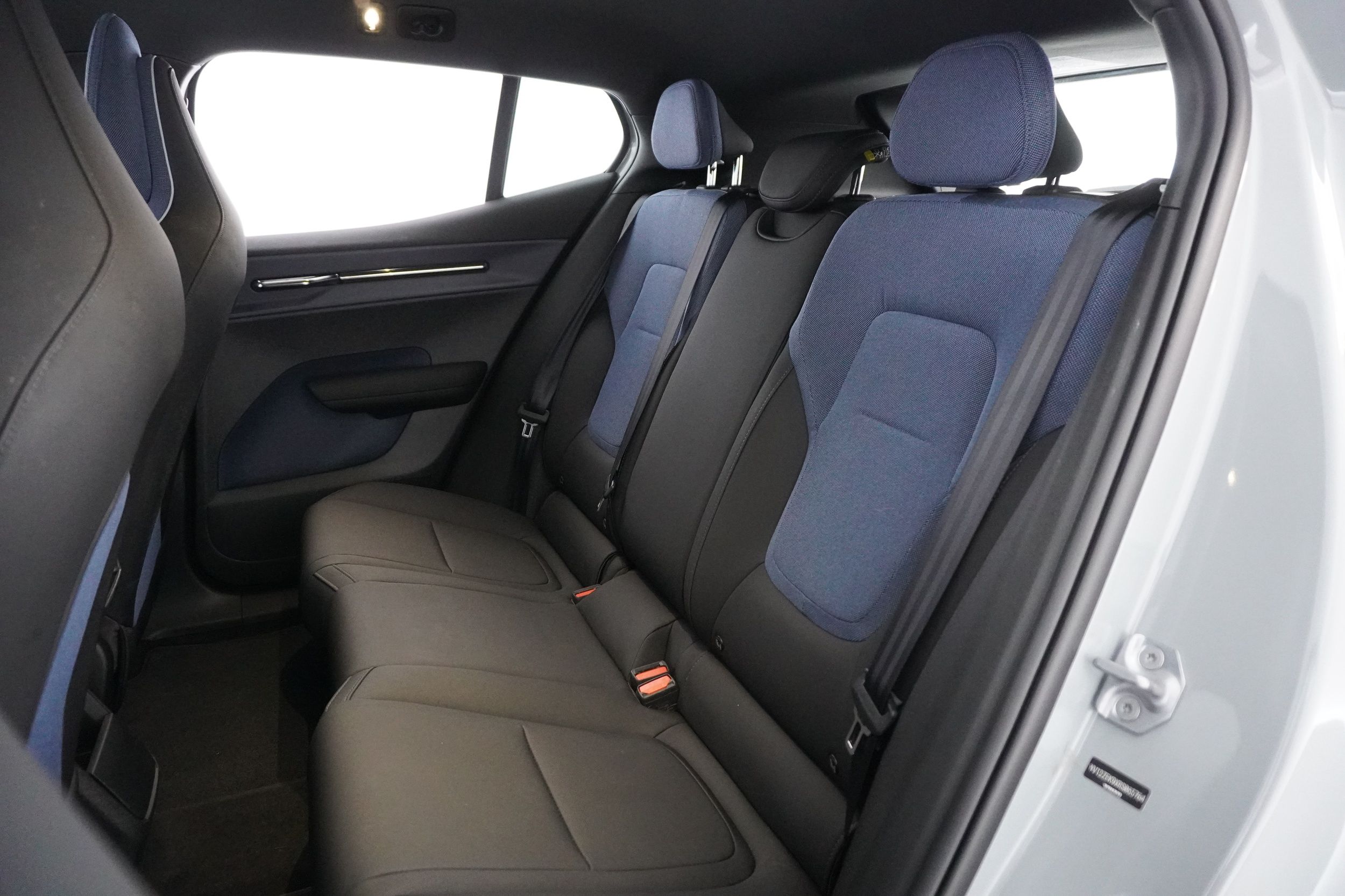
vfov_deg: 53.1
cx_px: 672
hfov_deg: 73.7
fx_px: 897
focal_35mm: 24
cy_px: 448
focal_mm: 16
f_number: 3.5
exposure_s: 1/50
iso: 6400
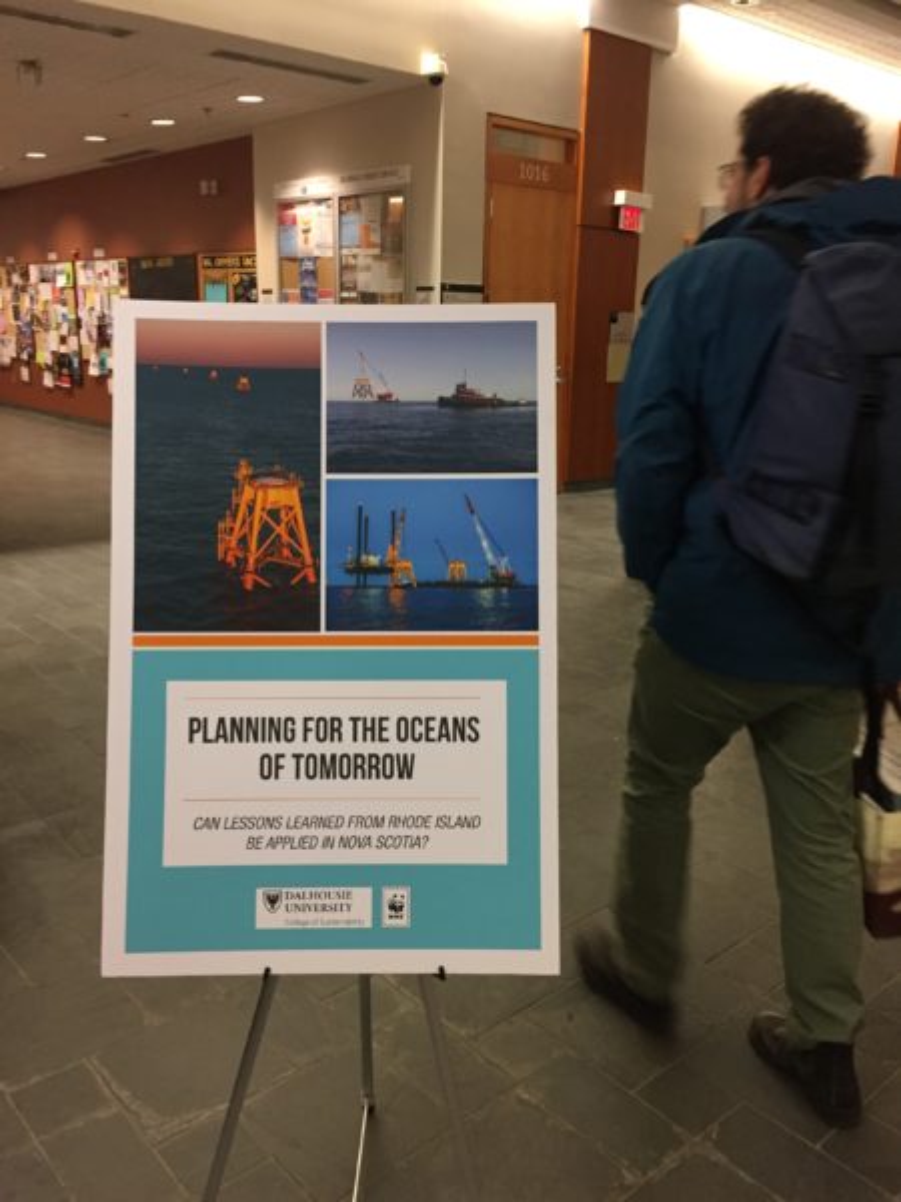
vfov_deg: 61.7
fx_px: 1006
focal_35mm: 29
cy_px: 601
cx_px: 450
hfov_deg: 48.2
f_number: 2.2
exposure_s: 1/30
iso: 160
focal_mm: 4.15
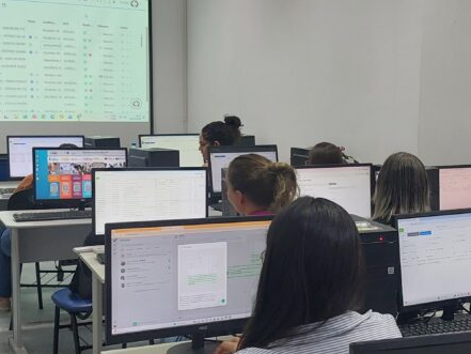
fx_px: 789
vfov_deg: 25.2
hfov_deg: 32.4
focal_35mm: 58
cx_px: 366
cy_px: 188
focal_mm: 5.23
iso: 125
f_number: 1.8
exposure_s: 1/60
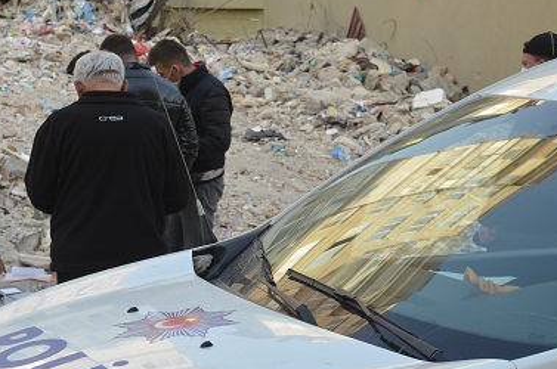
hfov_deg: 19.5
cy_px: 250
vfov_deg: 13.0
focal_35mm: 105
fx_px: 1622
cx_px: 217
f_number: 7.1
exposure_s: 1/200
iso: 200
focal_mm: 44
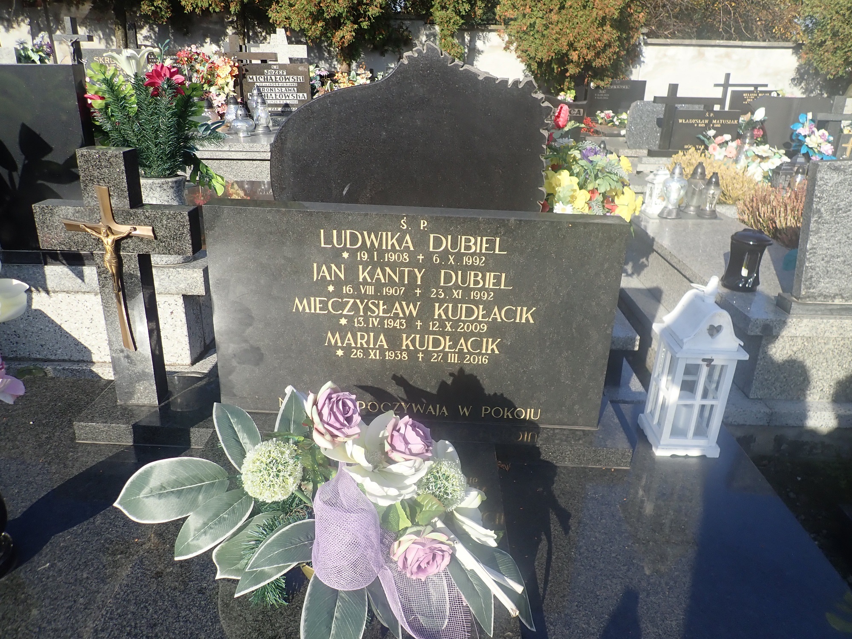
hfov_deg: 69.4
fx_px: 615
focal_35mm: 25
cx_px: 426
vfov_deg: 54.9
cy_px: 320
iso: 100
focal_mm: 4.5
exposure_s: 1/800
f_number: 2.8
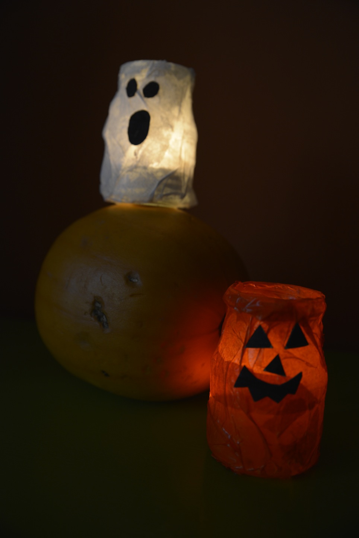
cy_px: 269
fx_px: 508
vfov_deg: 55.8
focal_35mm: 34
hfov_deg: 38.9
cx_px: 180
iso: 640
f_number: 4
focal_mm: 34
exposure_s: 1/40
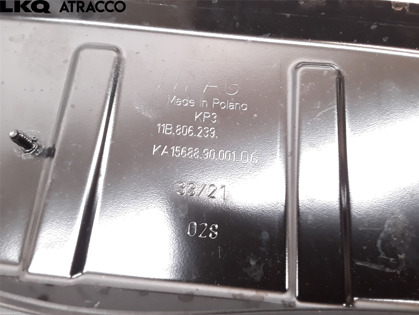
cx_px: 210
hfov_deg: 63.4
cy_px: 158
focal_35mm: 28
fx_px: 339
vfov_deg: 49.7
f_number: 1.9
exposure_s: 1/20
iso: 100
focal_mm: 2.91
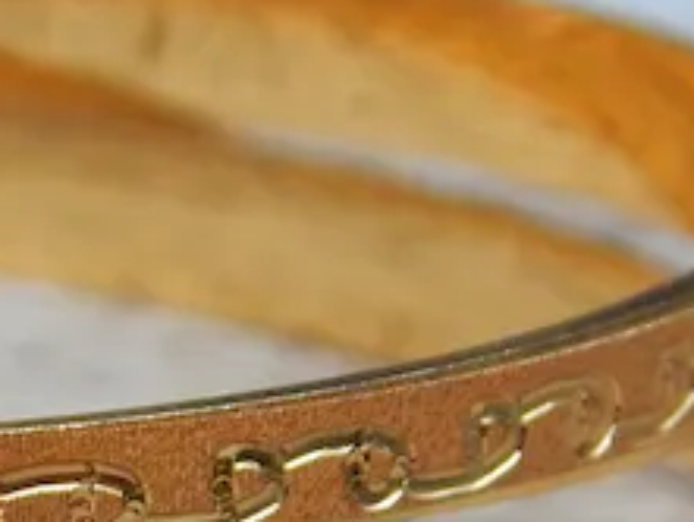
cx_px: -258
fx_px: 4894
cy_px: 752
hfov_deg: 8.0
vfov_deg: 6.0
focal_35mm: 244
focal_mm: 9.7
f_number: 3.8
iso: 320
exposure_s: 1/30
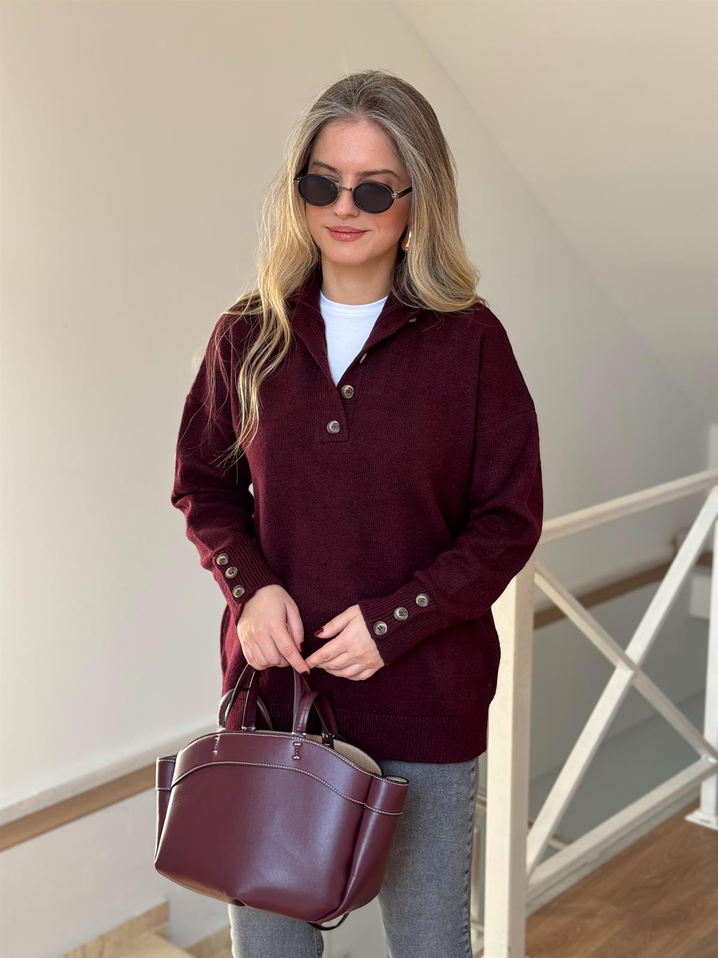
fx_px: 1327
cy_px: 479
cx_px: 359
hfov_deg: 30.3
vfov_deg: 39.7
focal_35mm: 48
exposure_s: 1/194
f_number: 1.78
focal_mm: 6.76
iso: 64
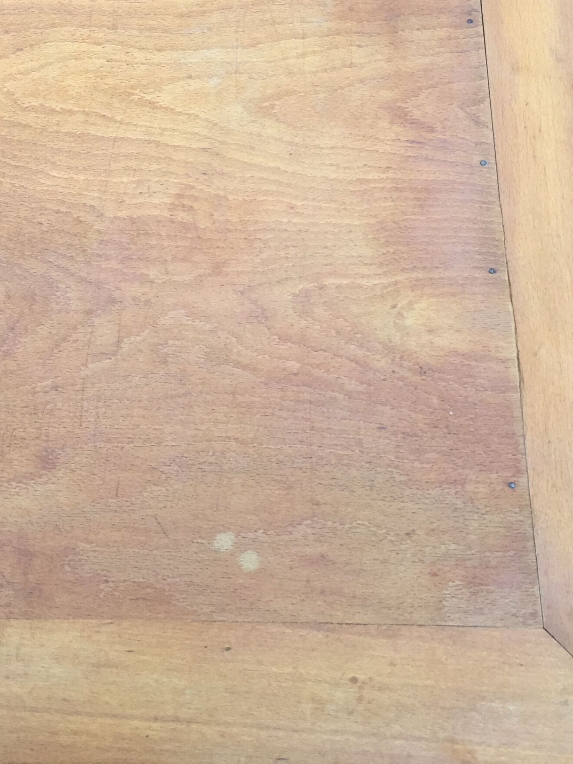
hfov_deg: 26.8
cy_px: 179
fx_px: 1192
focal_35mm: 54
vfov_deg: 34.7
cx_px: 180
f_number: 2.2
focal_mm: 4.15
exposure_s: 1/100
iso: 50
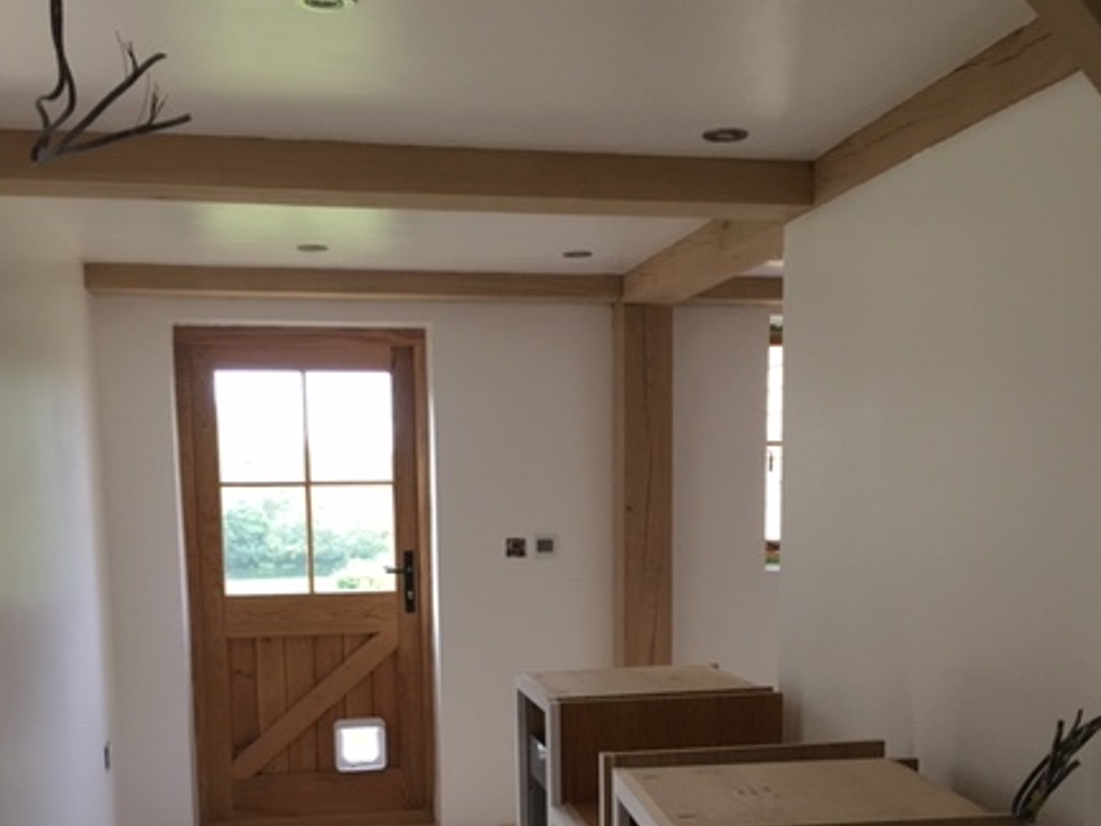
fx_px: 1368
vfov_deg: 32.6
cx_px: 584
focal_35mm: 43
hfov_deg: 43.8
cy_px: 673
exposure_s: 1/33
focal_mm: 4.15
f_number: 2.2
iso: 125
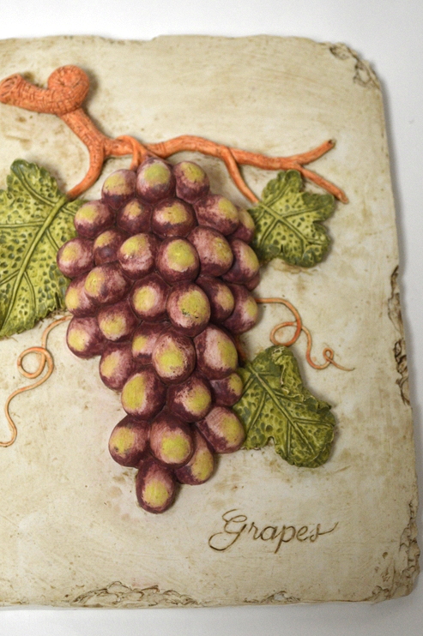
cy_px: 302
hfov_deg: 15.3
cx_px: 158
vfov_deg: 22.9
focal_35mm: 89
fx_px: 1572
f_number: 5.3
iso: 640
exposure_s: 1/60
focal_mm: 44
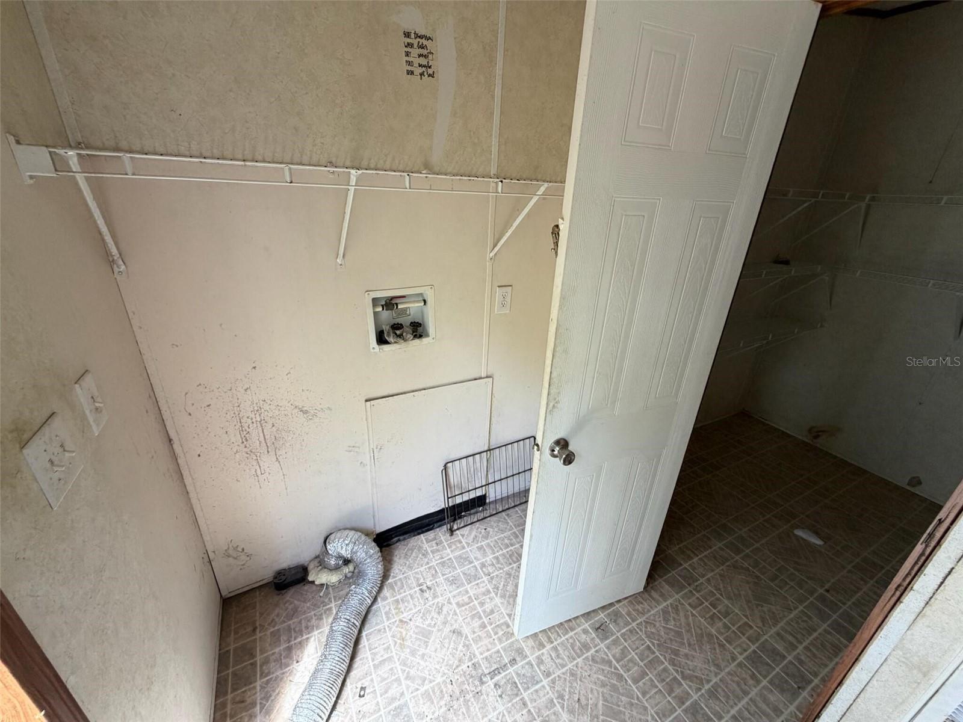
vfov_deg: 85.7
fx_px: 389
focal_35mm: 14
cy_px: 361
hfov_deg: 102.1
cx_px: 482
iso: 125
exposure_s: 1/121
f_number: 2.2
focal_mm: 2.22
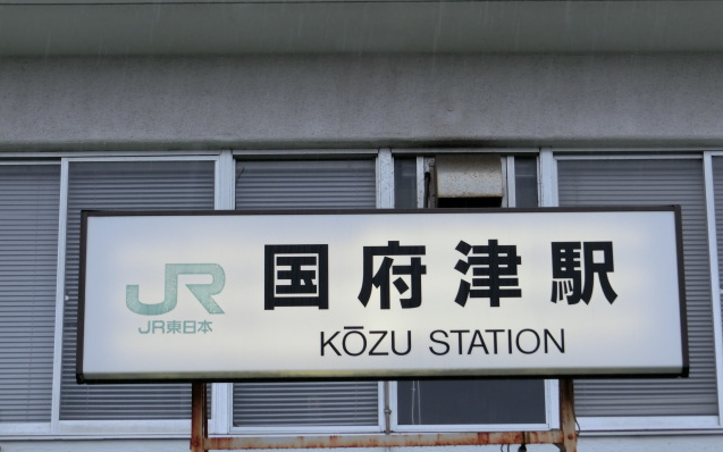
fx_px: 2601
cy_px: 254
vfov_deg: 9.9
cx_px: 361
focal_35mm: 132
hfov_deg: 15.8
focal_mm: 22.1
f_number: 5.7
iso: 160
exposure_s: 1/125
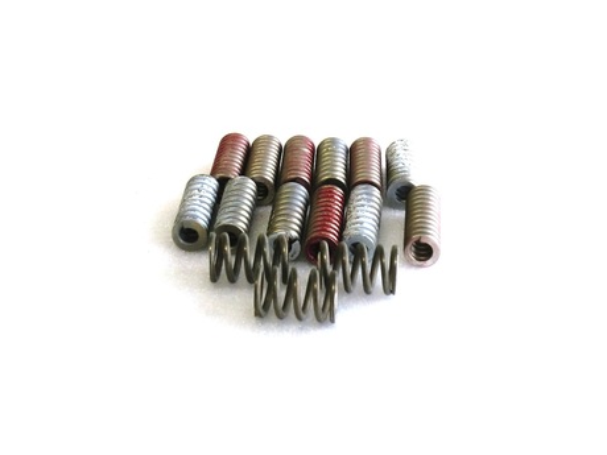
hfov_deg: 26.7
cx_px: 304
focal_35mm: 73
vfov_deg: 20.2
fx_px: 1280
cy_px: 228
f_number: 4.7
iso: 160
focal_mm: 13.02
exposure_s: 1/80
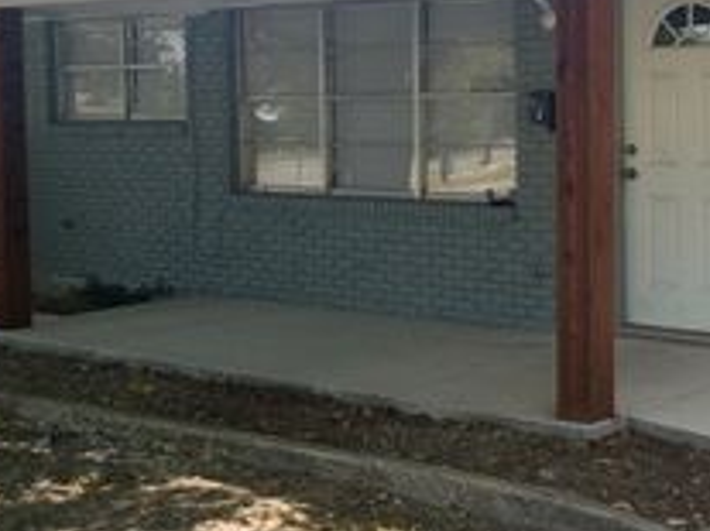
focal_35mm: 70
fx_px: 1435
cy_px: 214
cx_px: 532
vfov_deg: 21.0
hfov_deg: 27.4
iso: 16
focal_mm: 3
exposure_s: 1/709
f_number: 1.8
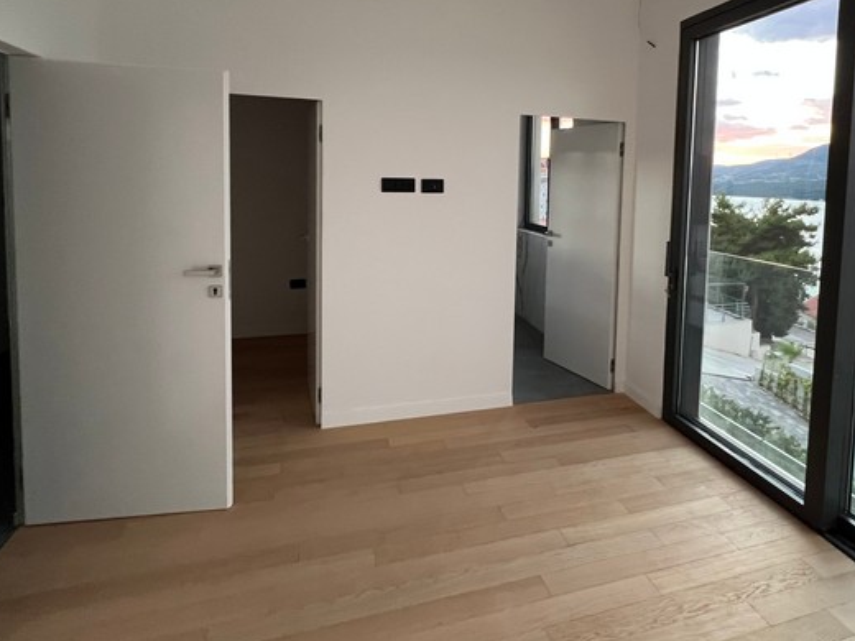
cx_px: 515
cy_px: 219
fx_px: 494
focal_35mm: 20
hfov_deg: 80.7
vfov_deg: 64.4
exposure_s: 1/60
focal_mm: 1.57
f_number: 1.8
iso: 250
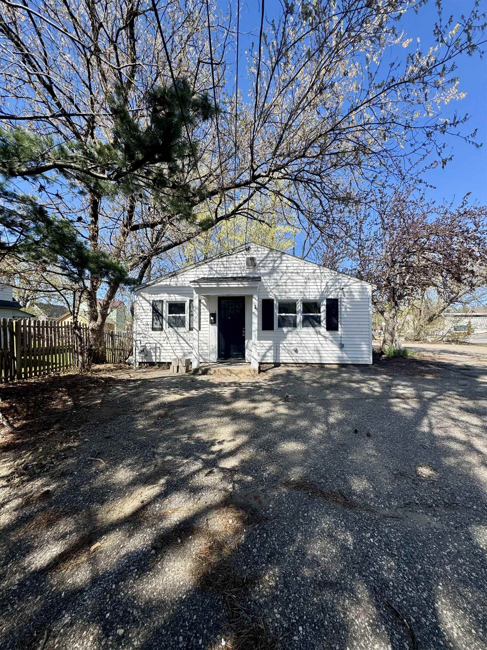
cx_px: 244
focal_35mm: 14
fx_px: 263
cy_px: 325
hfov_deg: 85.7
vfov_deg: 102.1
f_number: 2.2
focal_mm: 2.22
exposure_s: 1/1600
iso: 50
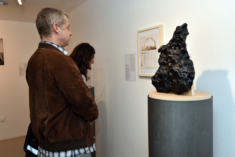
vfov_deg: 42.4
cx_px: 118
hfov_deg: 60.3
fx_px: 202
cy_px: 78
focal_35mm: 31
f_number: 4
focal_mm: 31
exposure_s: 1/125
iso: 1000
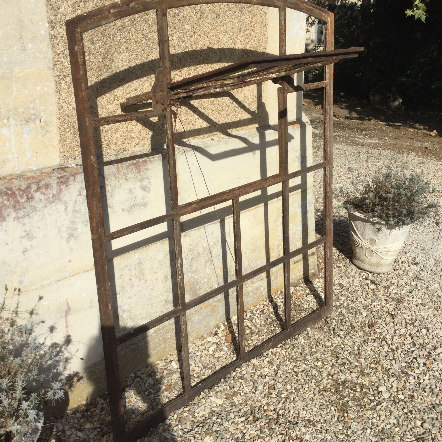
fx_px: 535
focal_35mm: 37
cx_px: 222
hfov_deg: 44.9
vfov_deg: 44.7
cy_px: 174
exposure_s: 1/2551
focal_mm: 3.3
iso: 25
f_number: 2.4
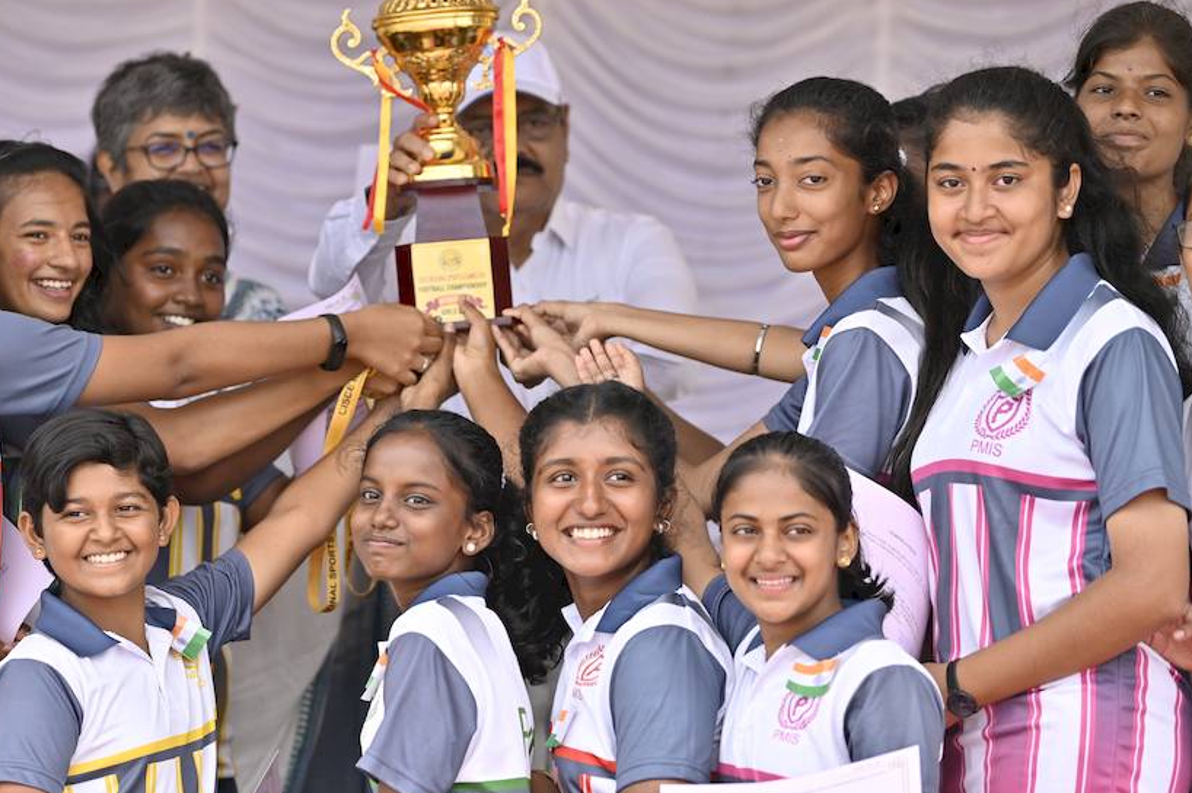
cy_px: 355
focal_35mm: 165
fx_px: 5459
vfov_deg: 8.3
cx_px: 482
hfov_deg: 12.5
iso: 250
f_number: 2.8
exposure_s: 1/1250
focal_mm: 135
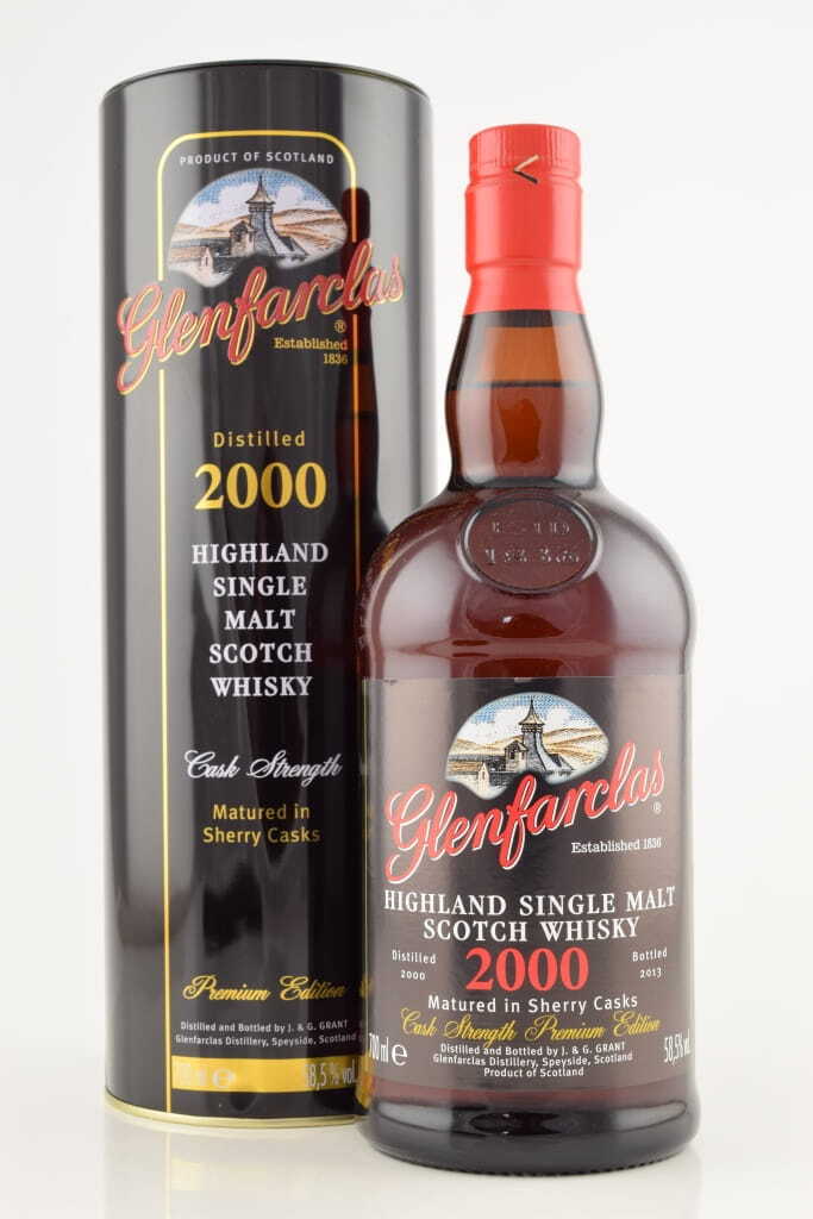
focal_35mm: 60
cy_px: 610
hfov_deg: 22.6
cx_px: 406
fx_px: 2032
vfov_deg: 33.4
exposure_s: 1/10
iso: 100
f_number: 10
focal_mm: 40
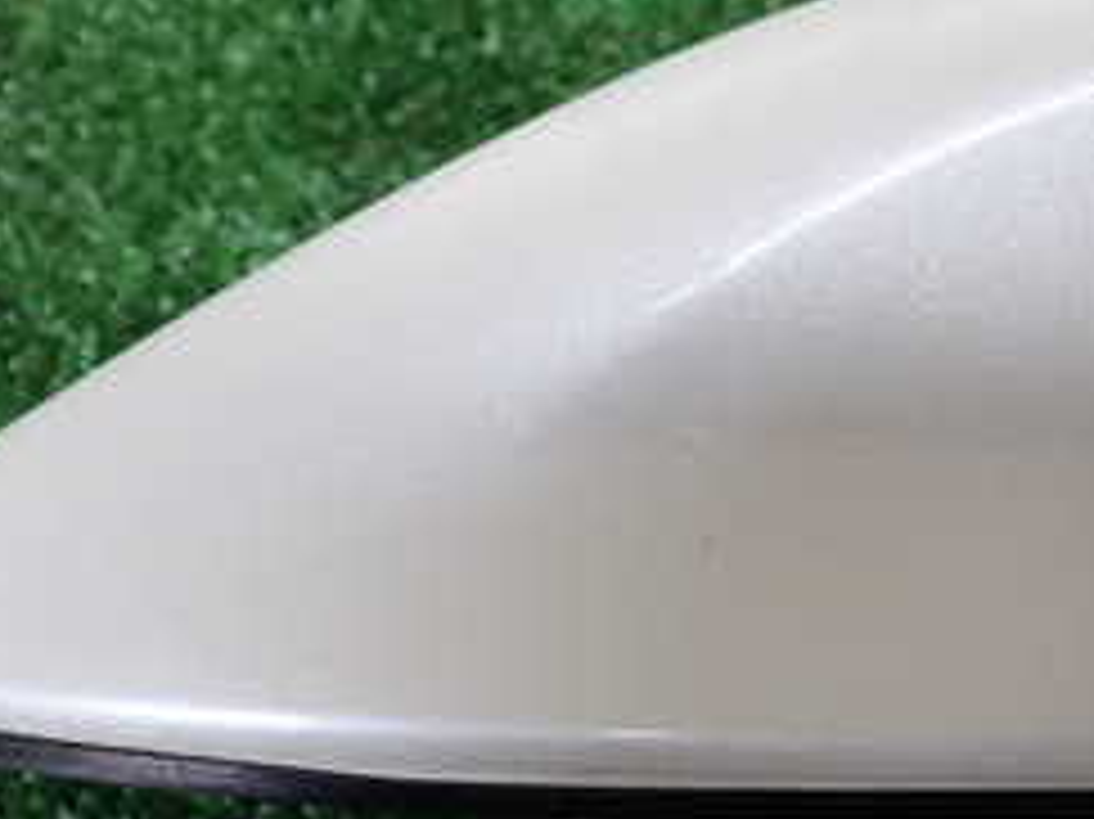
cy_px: 540
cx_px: 891
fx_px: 2338
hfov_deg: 25.8
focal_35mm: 74
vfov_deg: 19.8
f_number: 2.3
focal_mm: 5.4
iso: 200
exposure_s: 1/100
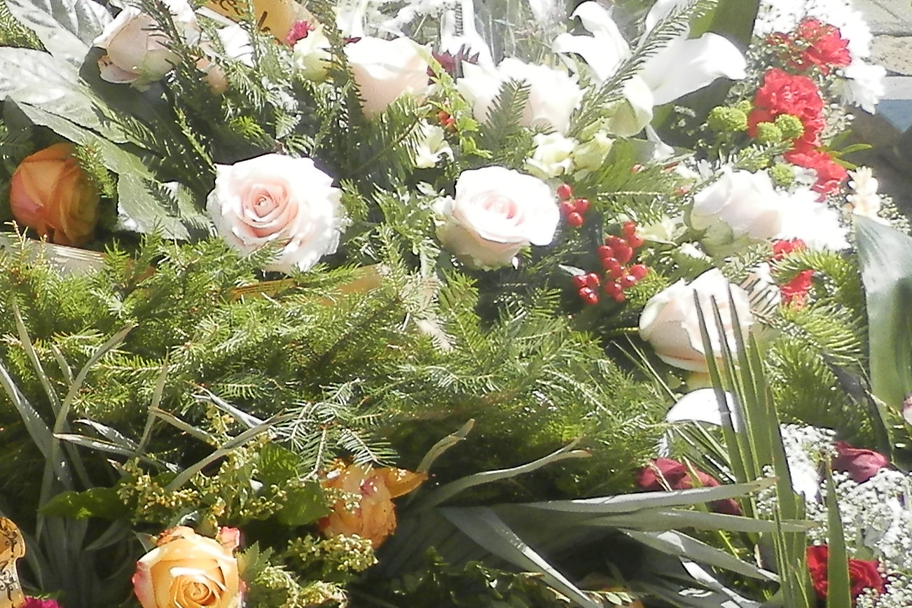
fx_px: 2330
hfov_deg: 20.0
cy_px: 324
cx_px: -336
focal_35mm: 92
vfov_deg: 14.9
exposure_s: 1/640
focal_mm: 4.5
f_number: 3.1
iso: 80
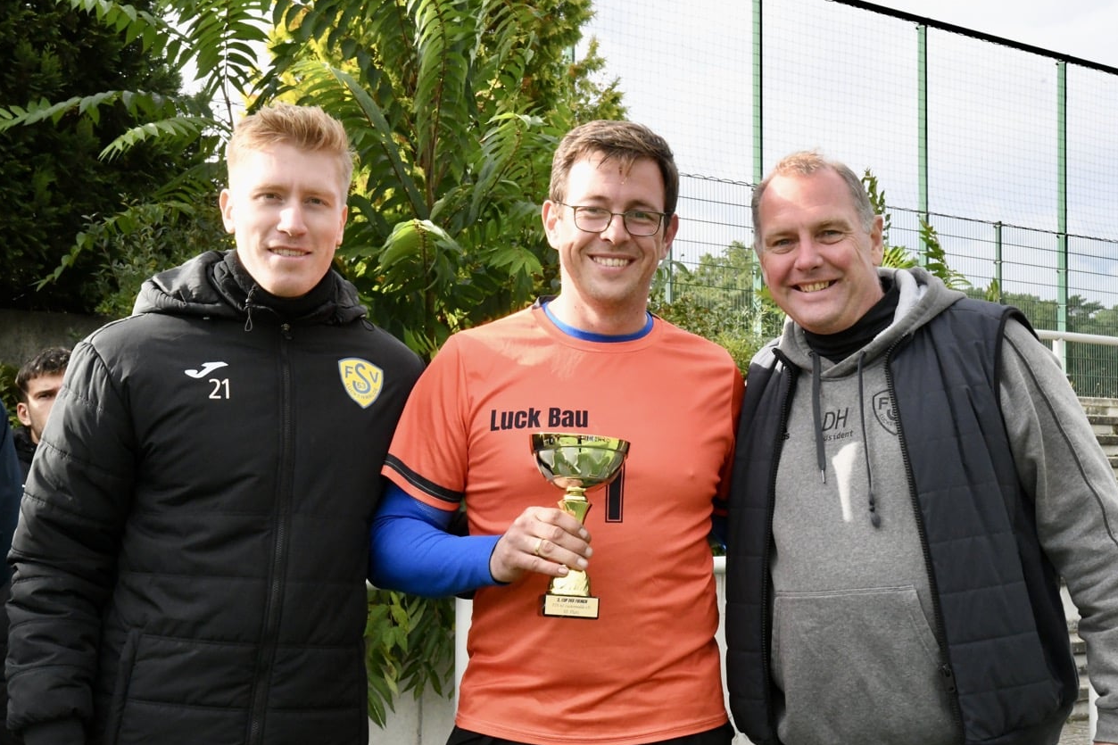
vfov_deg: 28.6
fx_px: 1459
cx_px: 567
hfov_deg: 41.9
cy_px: 372
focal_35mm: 47
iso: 6400
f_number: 20
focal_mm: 46
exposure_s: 1/800
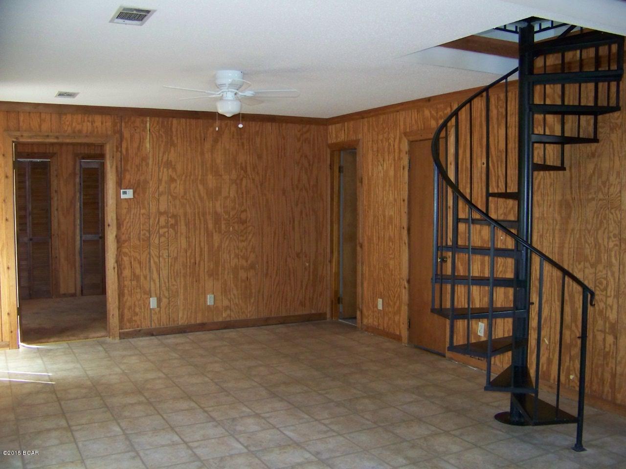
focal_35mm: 36
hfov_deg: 51.4
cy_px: 234
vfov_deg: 39.7
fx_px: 651
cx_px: 313
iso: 200
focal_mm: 5.85
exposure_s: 1/30
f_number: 2.8
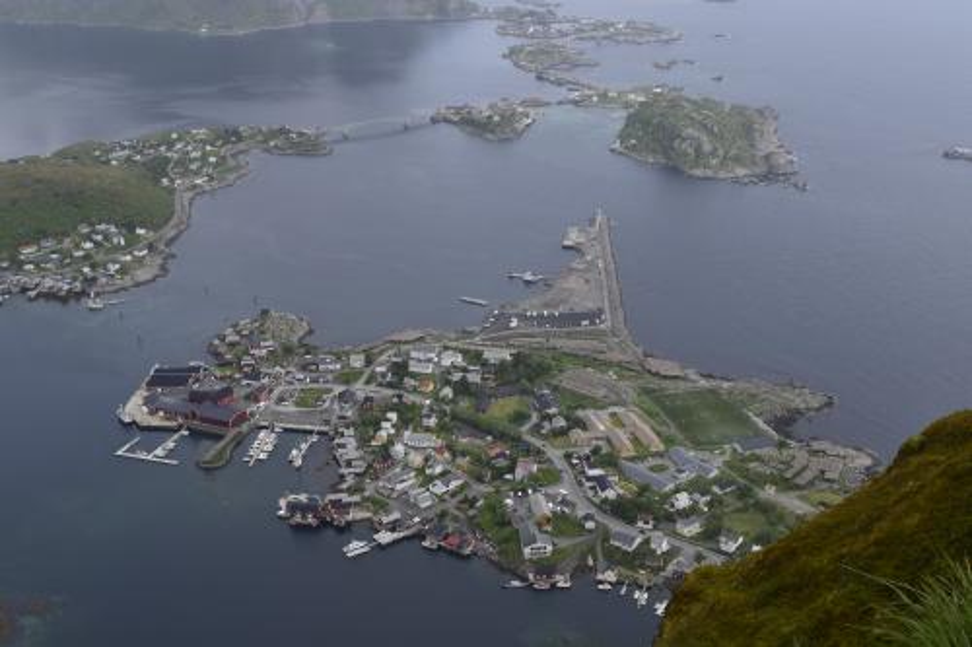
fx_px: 1255
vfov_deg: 28.9
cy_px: 324
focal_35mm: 46
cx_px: 486
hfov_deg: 42.3
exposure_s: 1/200
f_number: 10
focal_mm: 31
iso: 100
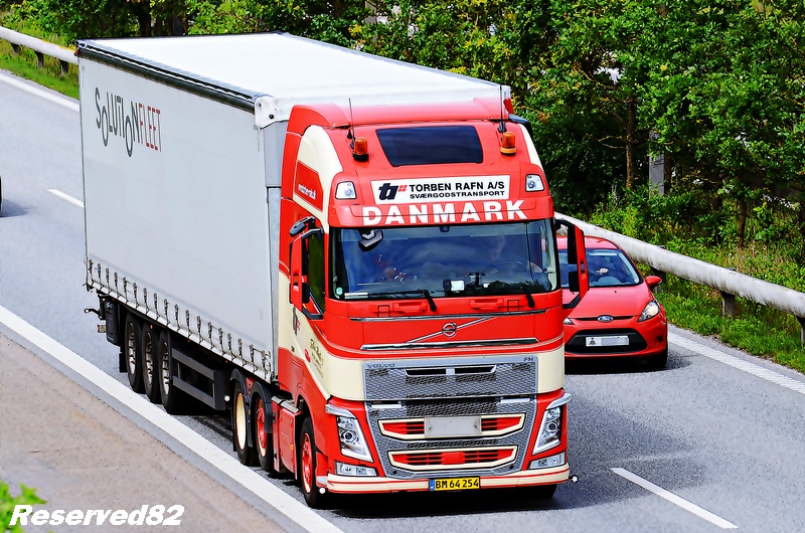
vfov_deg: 5.4
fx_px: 5691
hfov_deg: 8.1
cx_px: 402
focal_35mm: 255
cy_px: 266
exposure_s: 1/1600
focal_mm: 170
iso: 640
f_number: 7.1
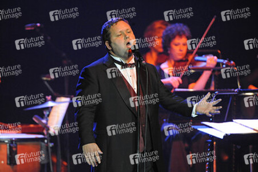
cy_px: 86
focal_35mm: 500
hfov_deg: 4.1
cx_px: 129
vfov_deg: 2.7
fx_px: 3581
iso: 4000
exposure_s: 1/100
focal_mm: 500
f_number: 5.6
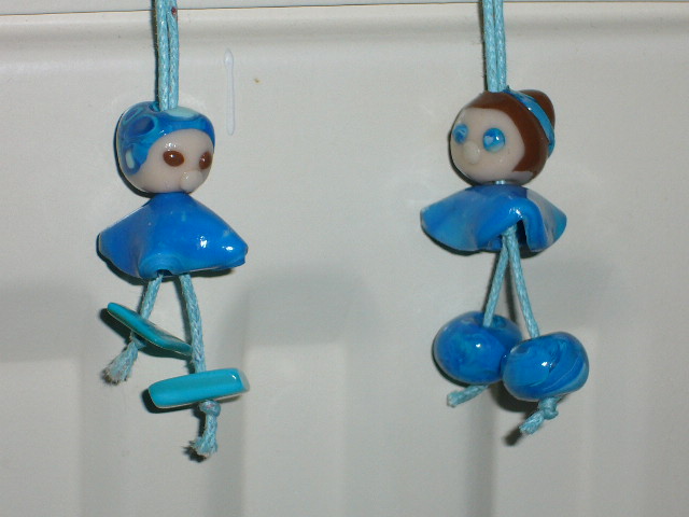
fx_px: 2607
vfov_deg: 11.3
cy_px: 258
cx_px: 344
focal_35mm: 131
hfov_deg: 15.1
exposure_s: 1/30
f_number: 5
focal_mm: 17.4
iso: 80
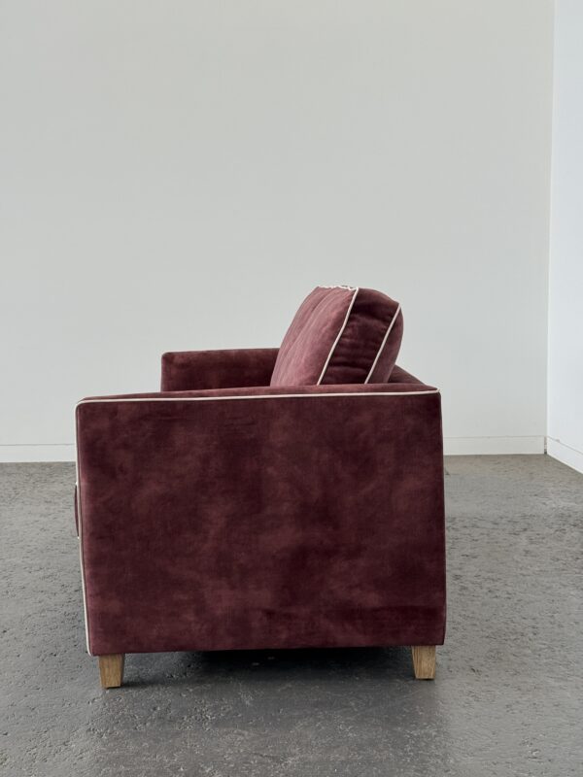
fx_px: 1078
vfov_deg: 39.7
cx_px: 292
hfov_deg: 30.3
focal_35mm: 48
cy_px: 388
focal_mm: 6.76
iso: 80
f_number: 1.78
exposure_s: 1/241
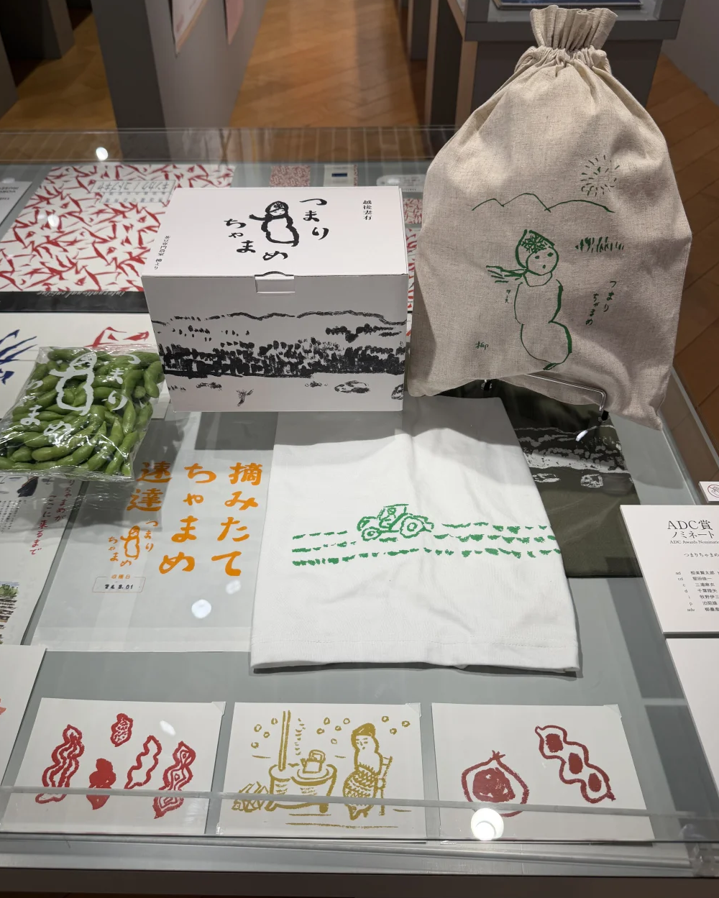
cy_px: 442
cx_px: 340
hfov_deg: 53.2
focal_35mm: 27
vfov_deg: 64.0
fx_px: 718
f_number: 1.78
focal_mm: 6.76
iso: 80
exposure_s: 1/326
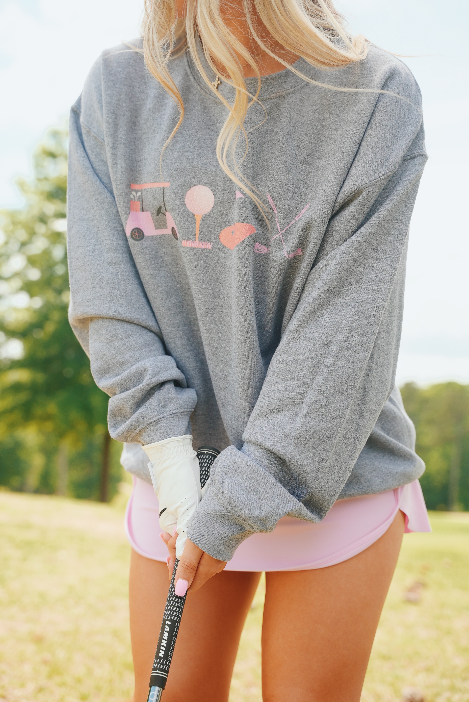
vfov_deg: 42.3
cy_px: 351
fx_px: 907
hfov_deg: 29.0
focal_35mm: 46
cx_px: 234
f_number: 4
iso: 125
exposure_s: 1/160
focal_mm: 46.5
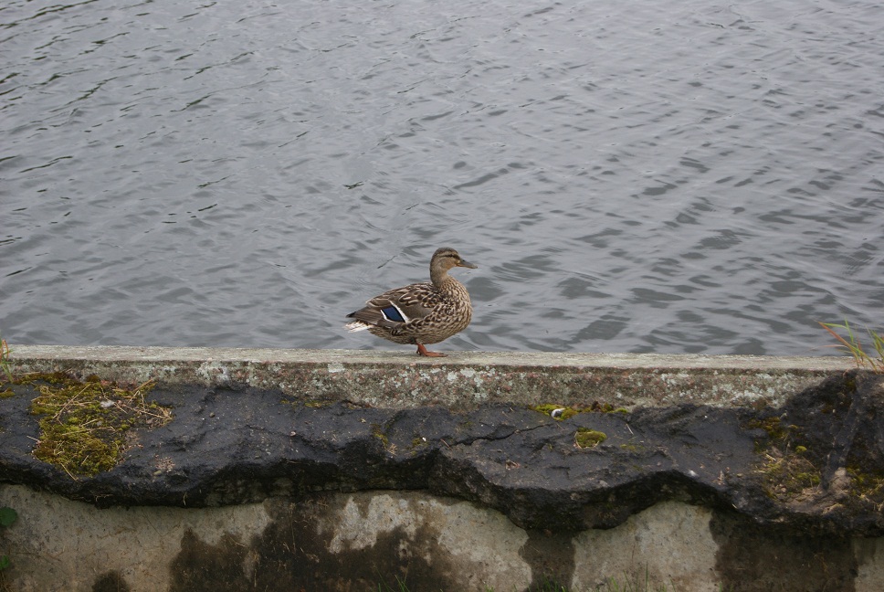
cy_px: 296
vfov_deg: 16.6
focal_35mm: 82
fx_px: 2028
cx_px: 442
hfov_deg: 24.6
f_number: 5.6
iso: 250
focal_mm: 55
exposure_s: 1/100
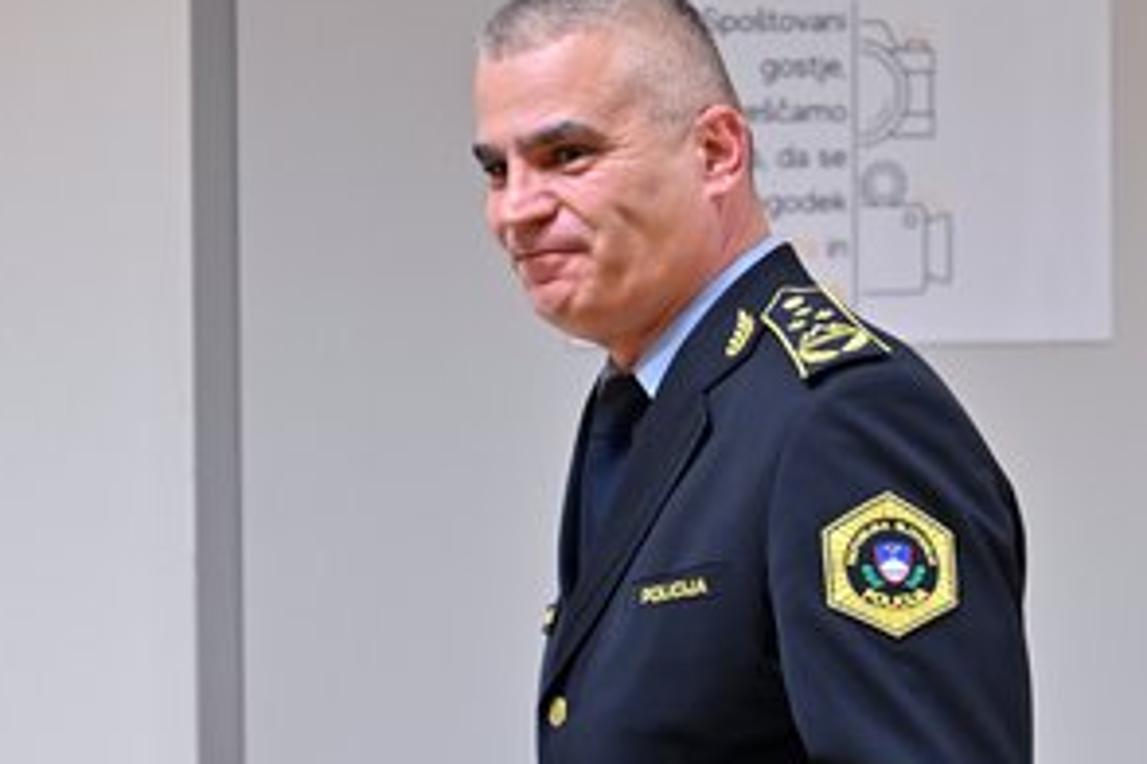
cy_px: 384
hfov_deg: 6.4
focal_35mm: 323
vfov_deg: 4.3
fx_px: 10290
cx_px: 698
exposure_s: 1/400
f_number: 2.8
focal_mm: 190
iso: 1600
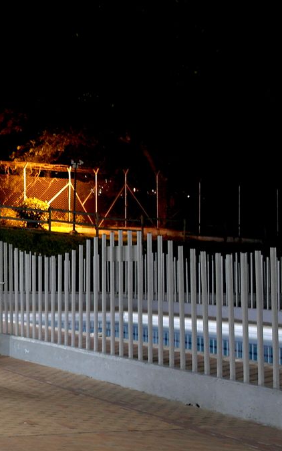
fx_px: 762
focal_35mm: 62
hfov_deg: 18.5
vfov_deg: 33.0
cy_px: 214
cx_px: -144
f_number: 3.5
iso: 400
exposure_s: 1/2
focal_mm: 20
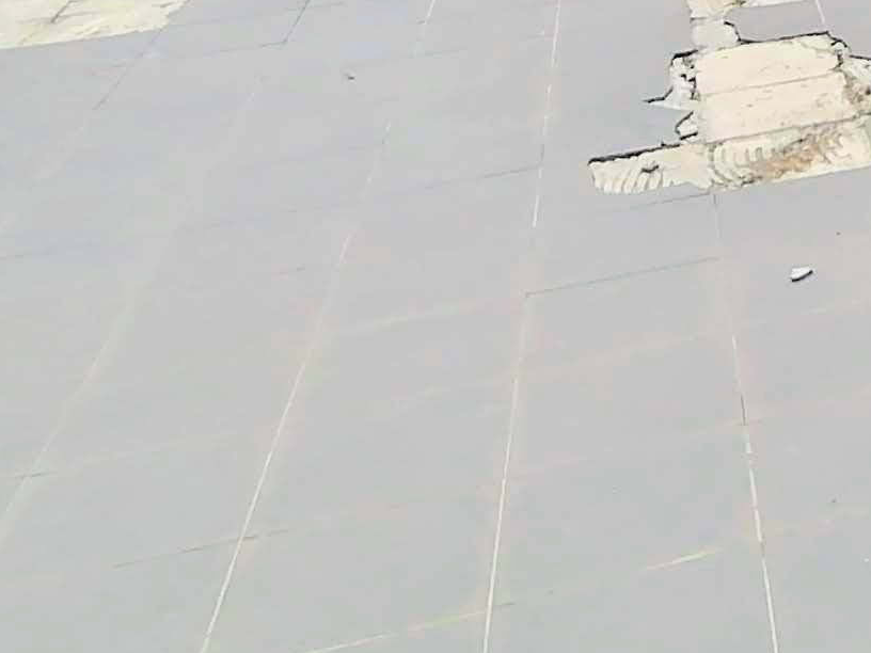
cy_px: -513
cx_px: 1364
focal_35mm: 68
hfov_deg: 22.5
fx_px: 1711
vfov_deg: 17.6
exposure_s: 1/1024
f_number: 2.4
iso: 50
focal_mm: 1.78
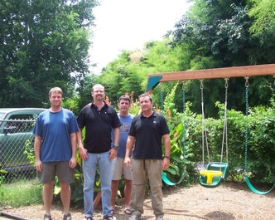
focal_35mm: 40
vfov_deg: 37.3
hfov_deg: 45.6
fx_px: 325
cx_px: 113
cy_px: 118
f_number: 5.6
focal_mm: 5.6
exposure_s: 1/125
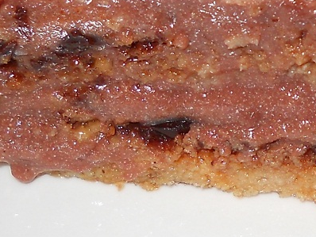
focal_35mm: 148
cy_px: 44
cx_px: 349
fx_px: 1352
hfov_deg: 13.1
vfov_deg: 10.0
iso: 80
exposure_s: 1/30
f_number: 5.5
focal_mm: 6.72
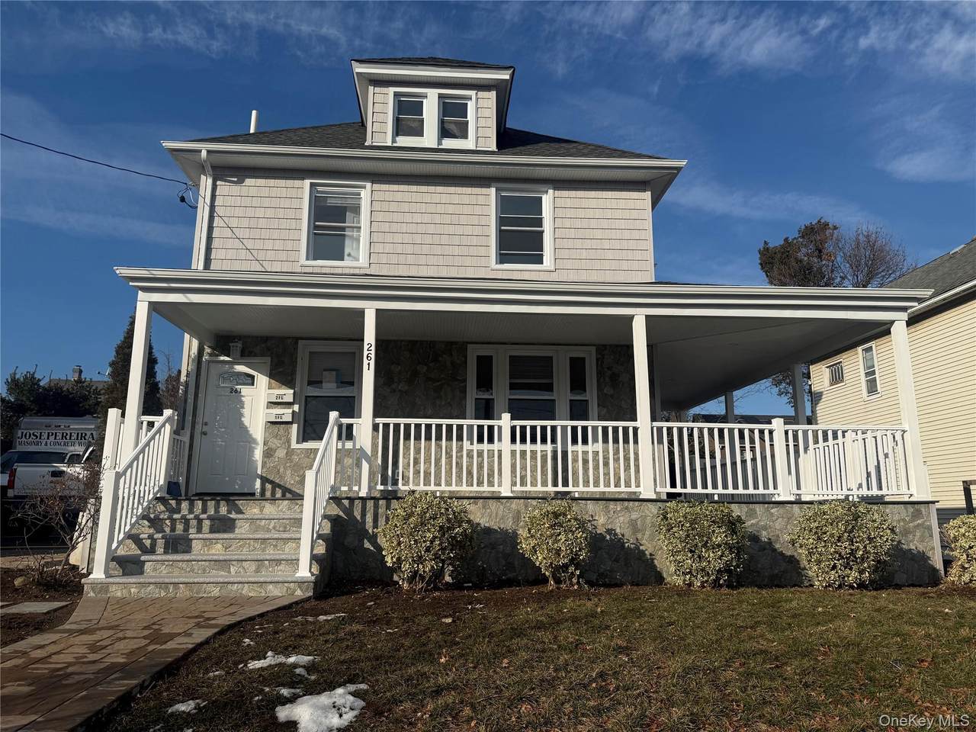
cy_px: 366
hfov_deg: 71.6
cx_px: 488
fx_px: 677
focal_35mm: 24
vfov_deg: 56.8
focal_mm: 6.76
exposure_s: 1/8130
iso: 80
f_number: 1.78
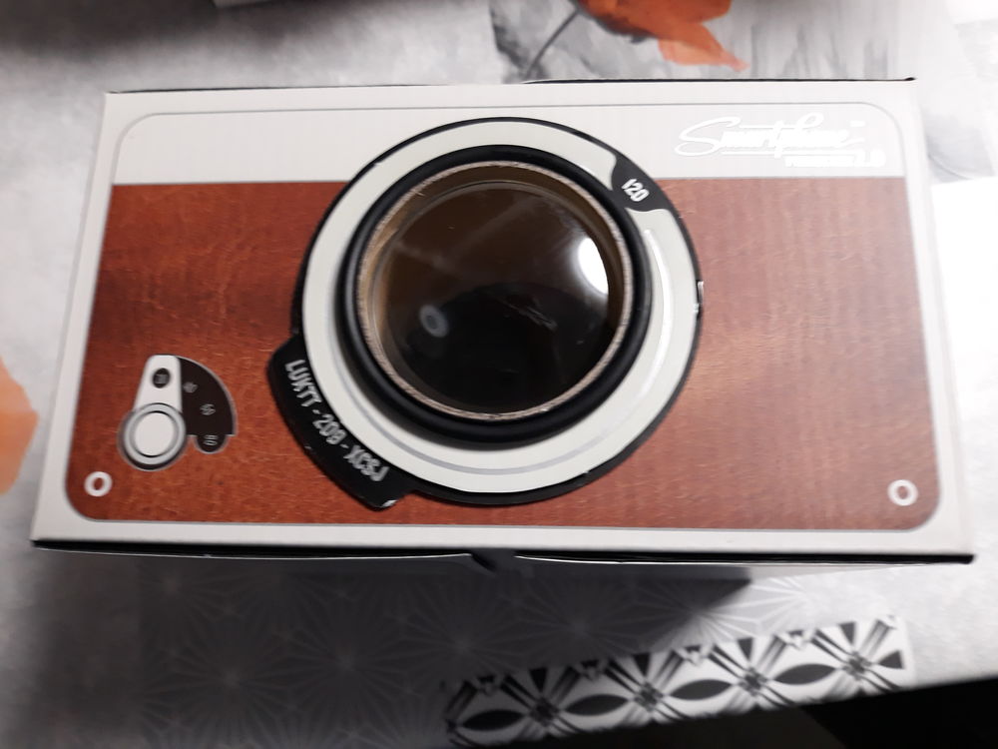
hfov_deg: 65.3
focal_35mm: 27
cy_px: 374
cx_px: 499
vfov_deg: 51.4
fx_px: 778
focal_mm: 3.71
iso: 160
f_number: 1.7
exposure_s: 1/25
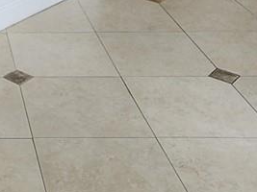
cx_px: -64
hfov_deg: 22.7
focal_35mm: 78
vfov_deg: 16.7
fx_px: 579
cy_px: -117
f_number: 2.2
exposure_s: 1/126
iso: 50
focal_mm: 2.2
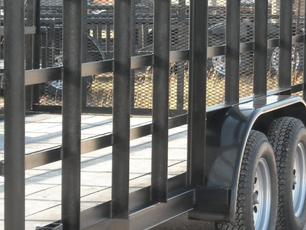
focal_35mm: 193
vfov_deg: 7.7
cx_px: 163
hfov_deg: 10.2
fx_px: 1707
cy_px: 99
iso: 200
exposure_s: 1/250
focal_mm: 17.1
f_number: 4.7
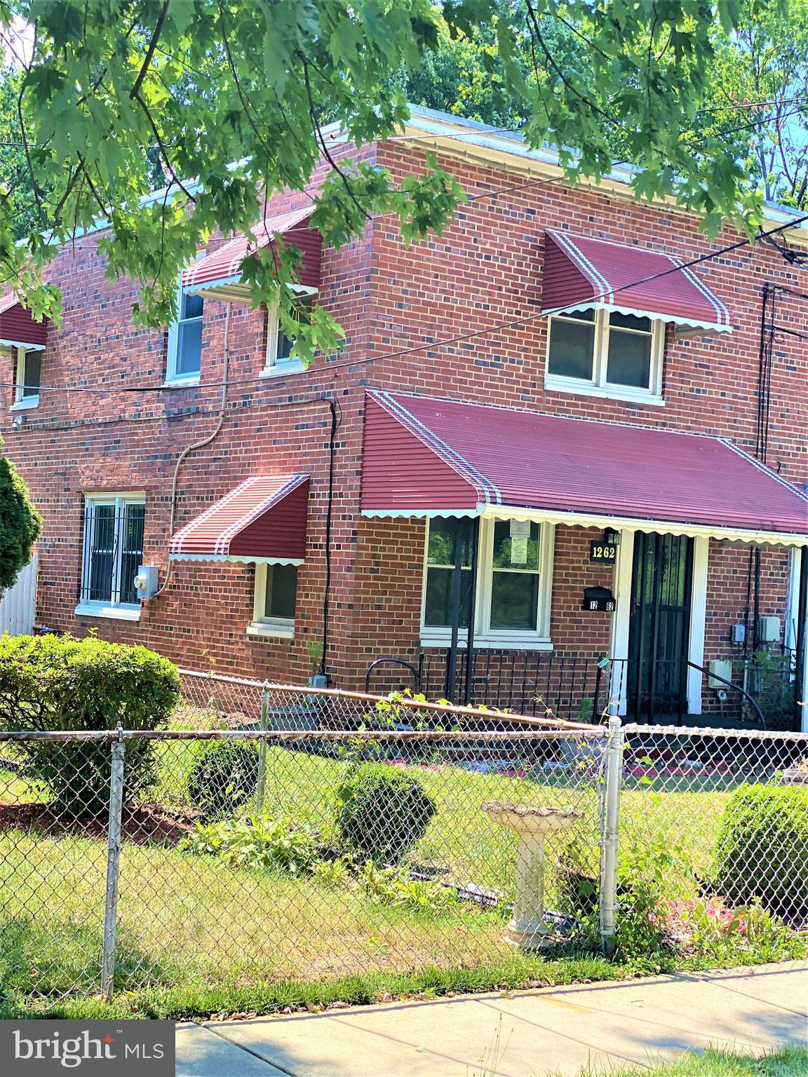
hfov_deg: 28.0
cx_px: 404
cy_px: 538
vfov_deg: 36.8
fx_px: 1618
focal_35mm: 52
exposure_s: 1/311
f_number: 2
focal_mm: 6
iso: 20
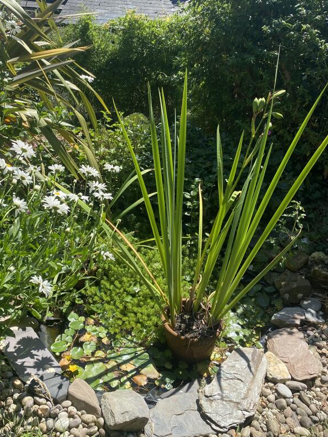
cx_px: 131
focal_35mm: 34
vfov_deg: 53.5
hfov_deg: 41.6
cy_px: 170
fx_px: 430
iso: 32
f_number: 1.8
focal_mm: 4.25
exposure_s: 1/1272
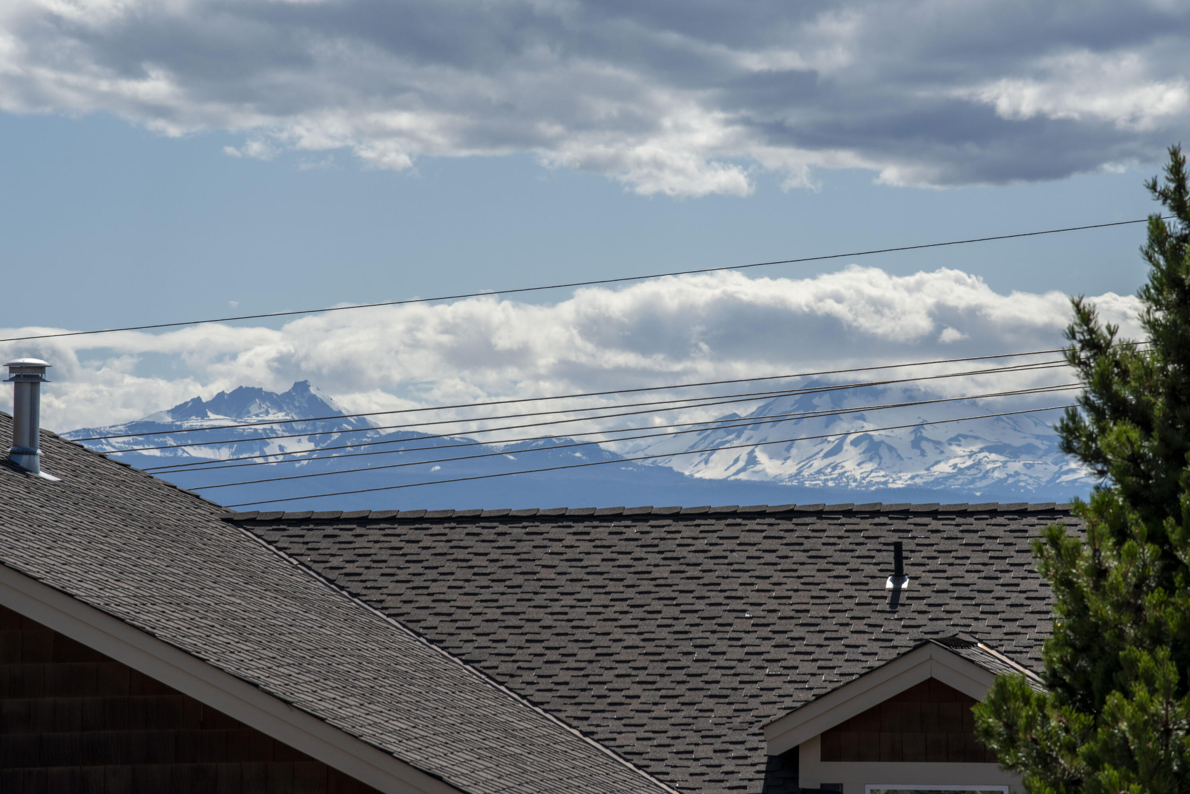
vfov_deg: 6.9
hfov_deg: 10.3
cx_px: 595
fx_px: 6613
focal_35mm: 200
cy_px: 397
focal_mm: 200
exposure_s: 1/500
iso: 200
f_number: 11
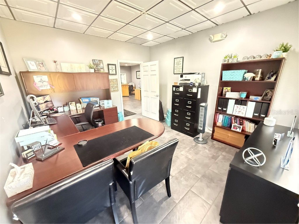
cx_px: 150
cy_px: 112
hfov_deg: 102.1
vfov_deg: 85.7
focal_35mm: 14
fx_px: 121
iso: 1250
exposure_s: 1/30
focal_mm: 2.22
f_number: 2.2
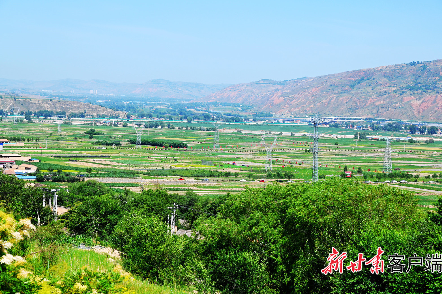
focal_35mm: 84
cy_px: 145
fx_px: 1031
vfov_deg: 16.2
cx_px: 224
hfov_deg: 24.2
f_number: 7.1
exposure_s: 1/400
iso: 100
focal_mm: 82
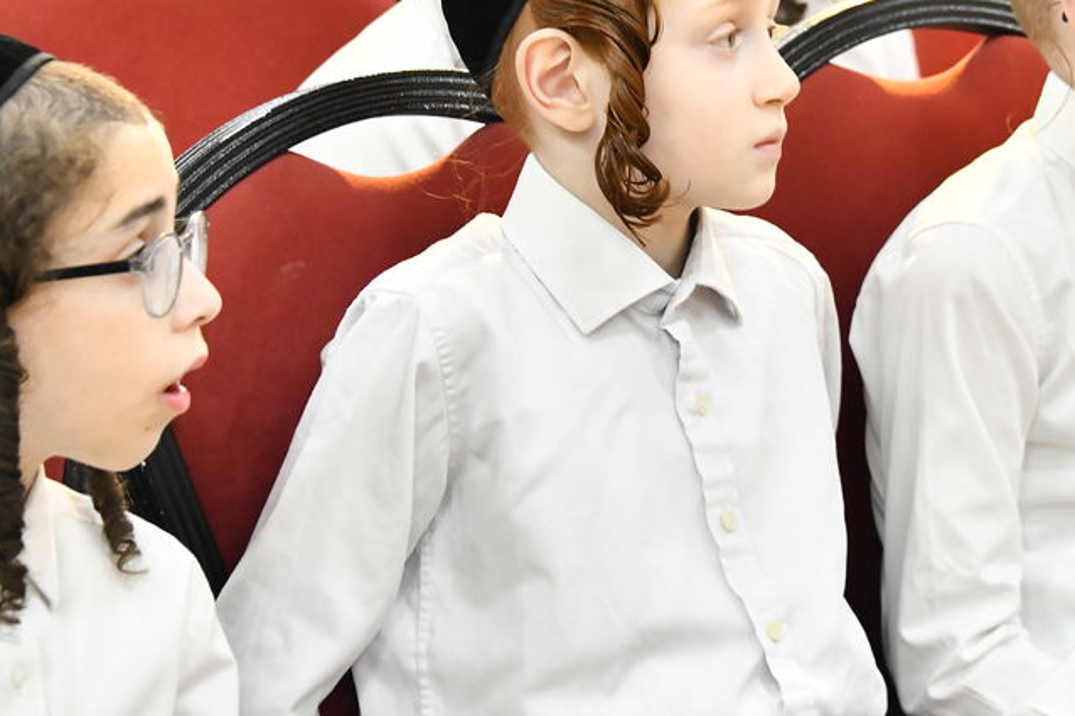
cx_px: 699
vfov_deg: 7.6
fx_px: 5373
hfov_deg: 11.4
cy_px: 73
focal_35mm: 180
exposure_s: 1/80
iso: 2500
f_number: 5.6
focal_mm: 82
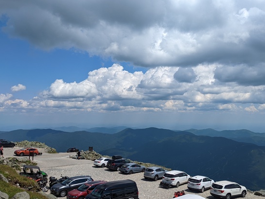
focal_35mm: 35
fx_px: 268
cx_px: 159
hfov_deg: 52.2
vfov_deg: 40.8
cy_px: 106
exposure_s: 1/4049
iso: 44
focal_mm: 6.81
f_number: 1.85
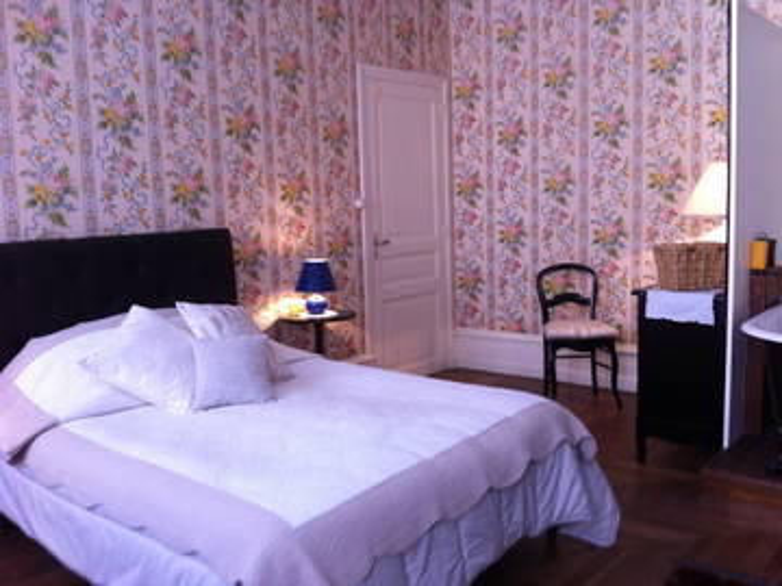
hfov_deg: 52.6
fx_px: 791
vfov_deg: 40.7
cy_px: 293
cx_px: 391
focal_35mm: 35
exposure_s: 1/17
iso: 80
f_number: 2.8
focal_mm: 3.85
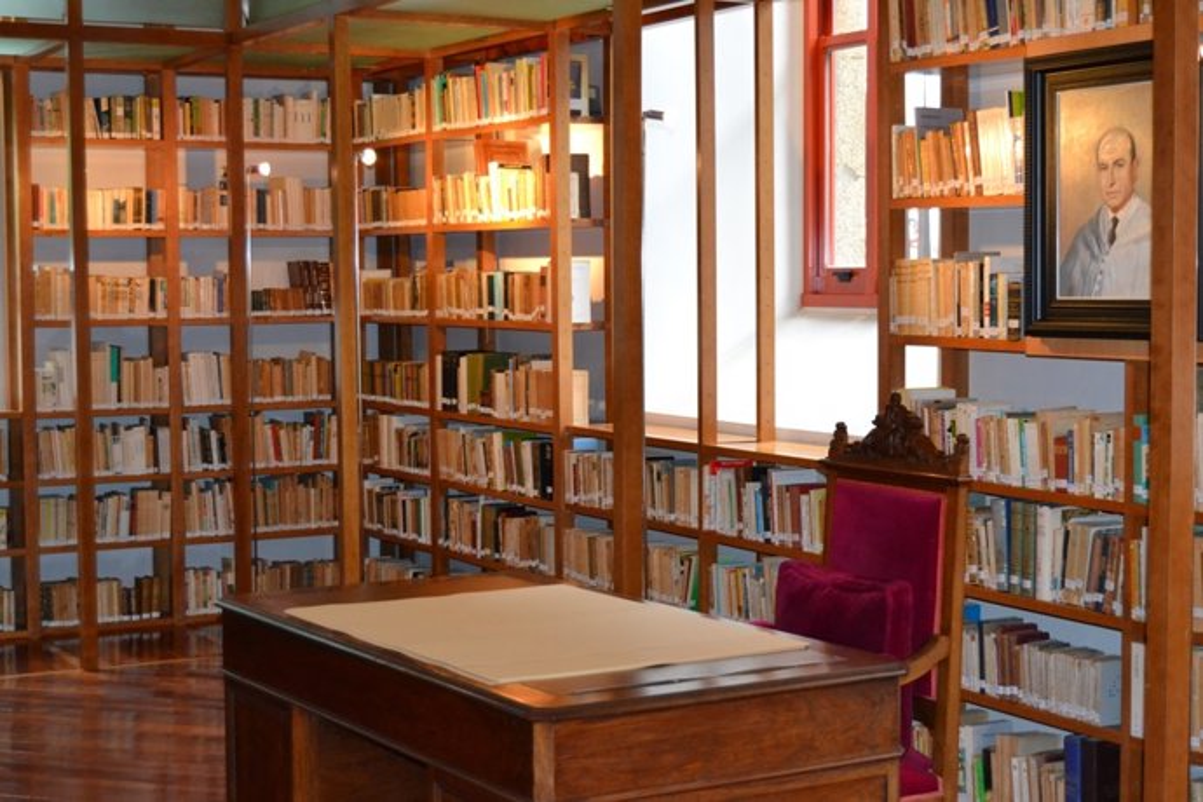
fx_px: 2005
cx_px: 602
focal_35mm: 60
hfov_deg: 33.4
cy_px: 401
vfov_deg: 22.6
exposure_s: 1/60
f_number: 5
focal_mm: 40
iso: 2000
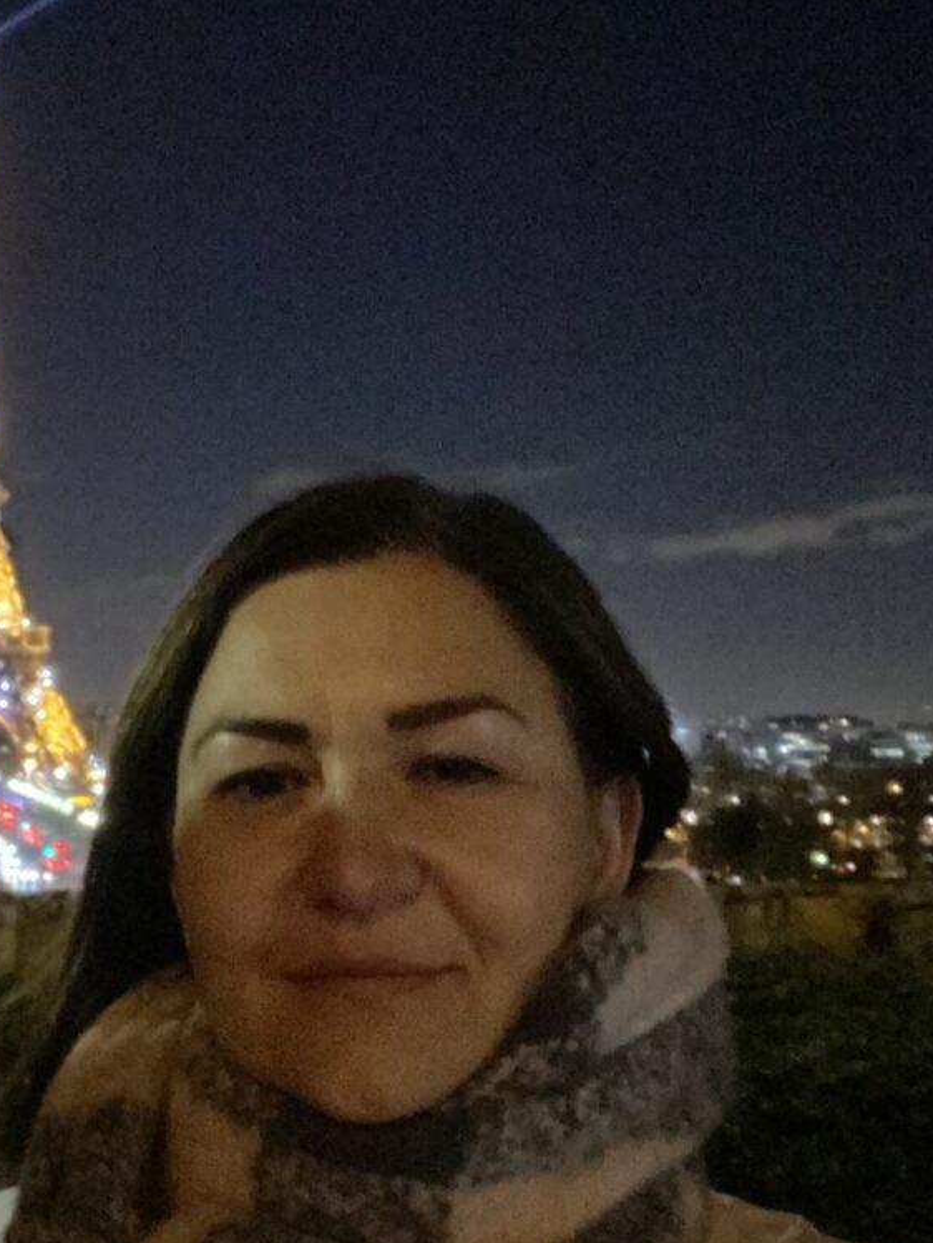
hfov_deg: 34.8
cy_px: 651
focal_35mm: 41
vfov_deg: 45.8
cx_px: 297
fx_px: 1473
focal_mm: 2.71
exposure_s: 1/17
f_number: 2.2
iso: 2000
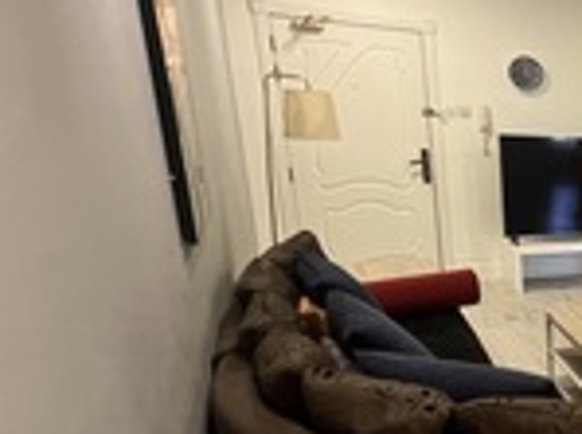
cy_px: 307
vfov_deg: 35.3
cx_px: 877
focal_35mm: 40
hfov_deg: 28.9
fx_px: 671
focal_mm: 1.57
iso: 250
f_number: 1.8
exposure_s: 1/50
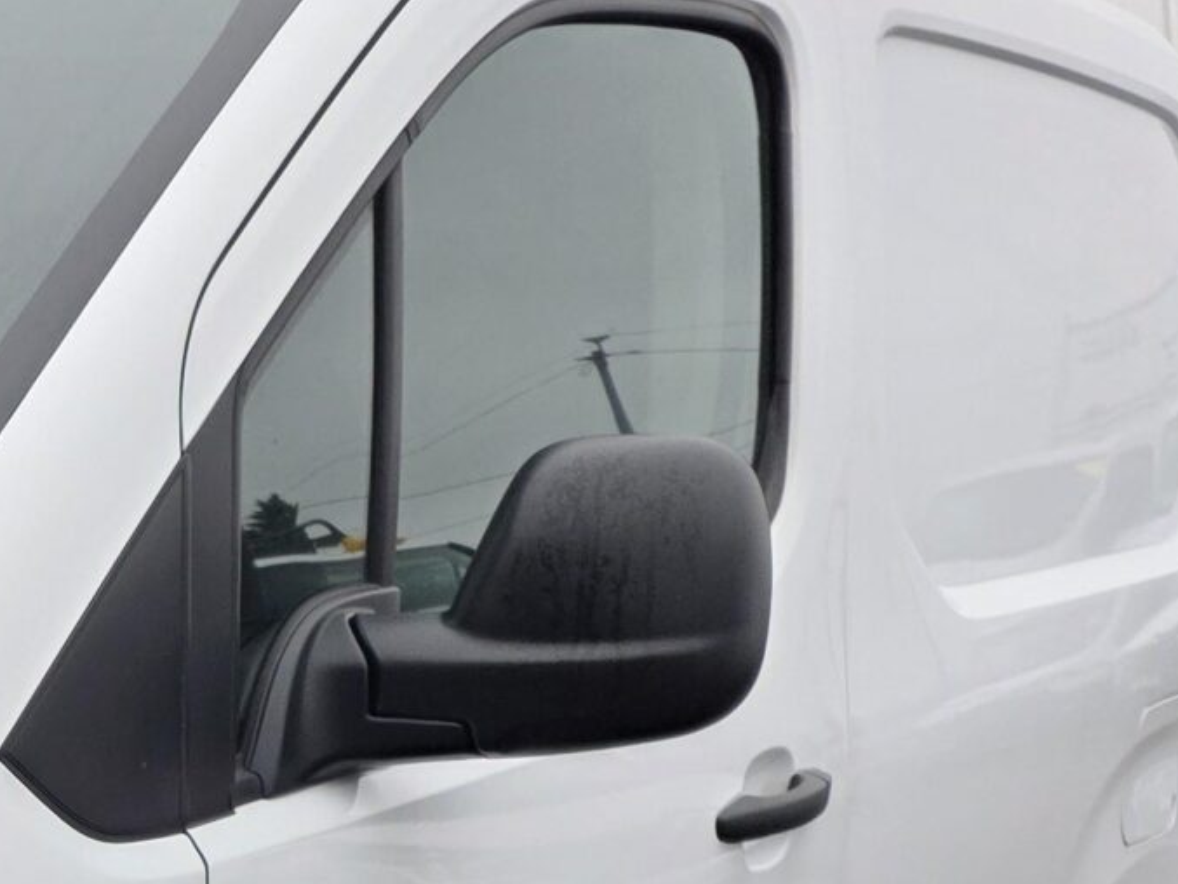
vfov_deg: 15.7
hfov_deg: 19.4
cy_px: 1305
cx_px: -633
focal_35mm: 87
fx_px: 2961
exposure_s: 1/359
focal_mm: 6.25
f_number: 1.7
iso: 50
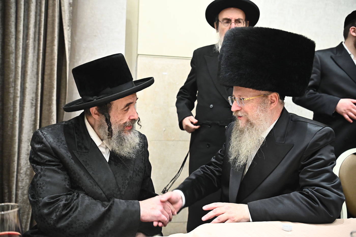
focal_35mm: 34
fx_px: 336
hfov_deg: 55.8
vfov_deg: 38.8
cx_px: 178
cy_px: 118
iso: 3200
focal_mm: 34
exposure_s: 1/160
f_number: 4
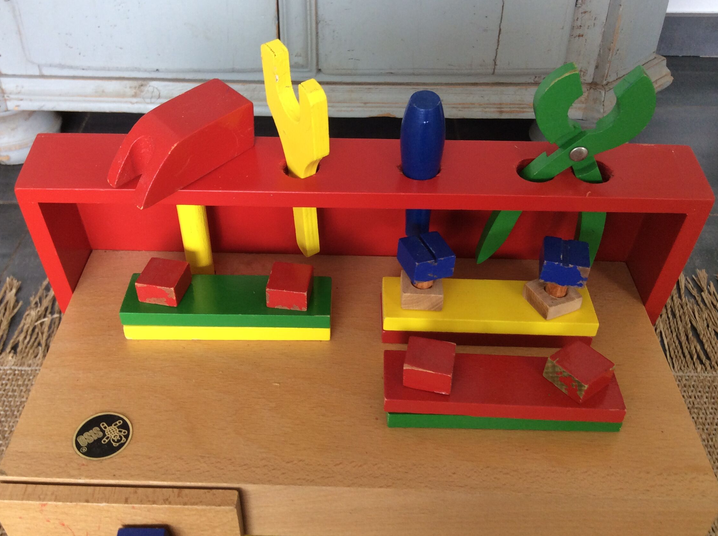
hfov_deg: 50.1
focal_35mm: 37
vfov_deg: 38.6
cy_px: 253
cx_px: 325
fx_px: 766
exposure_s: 1/25
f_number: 2.4
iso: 50
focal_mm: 3.3
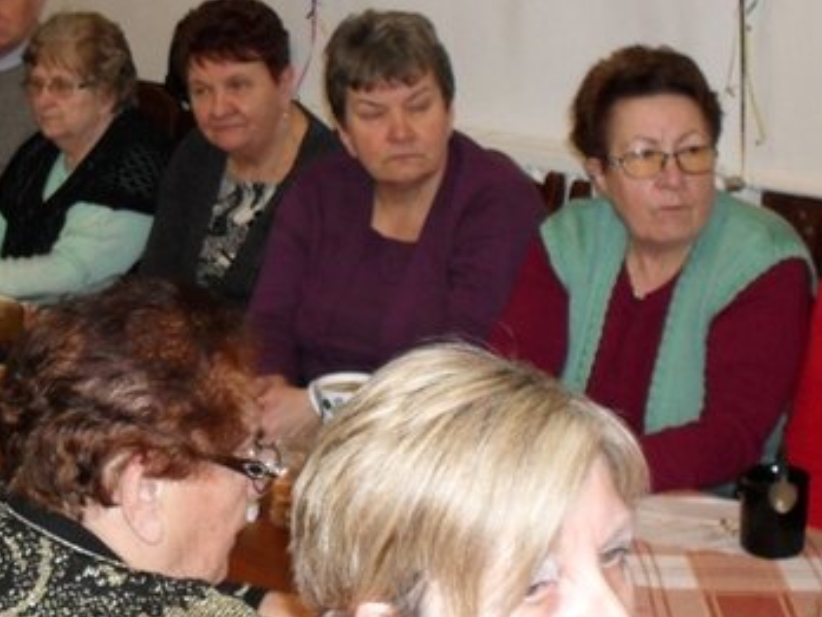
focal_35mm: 71
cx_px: 257
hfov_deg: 27.2
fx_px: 1686
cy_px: 312
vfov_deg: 20.7
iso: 200
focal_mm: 6.3
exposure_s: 1/45
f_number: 2.8
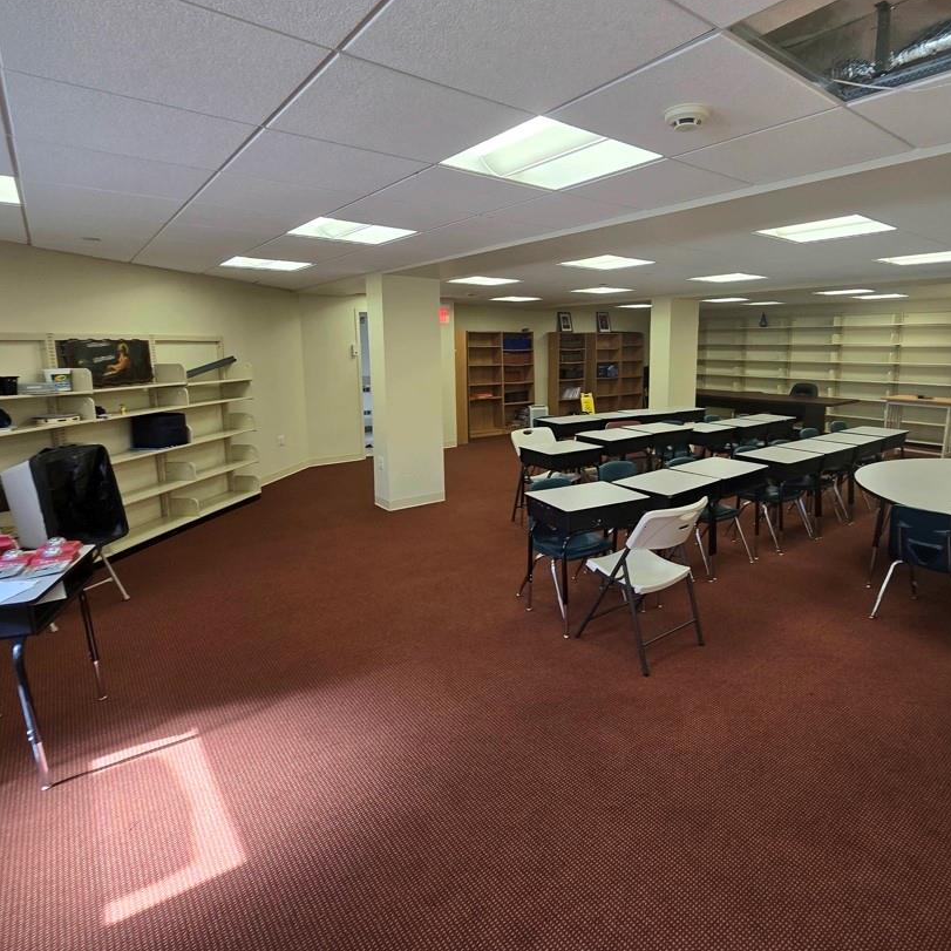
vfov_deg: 83.8
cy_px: 436
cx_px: 534
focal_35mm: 17
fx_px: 528
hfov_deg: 83.6
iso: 100
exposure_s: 1/60
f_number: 2.2
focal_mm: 2.2
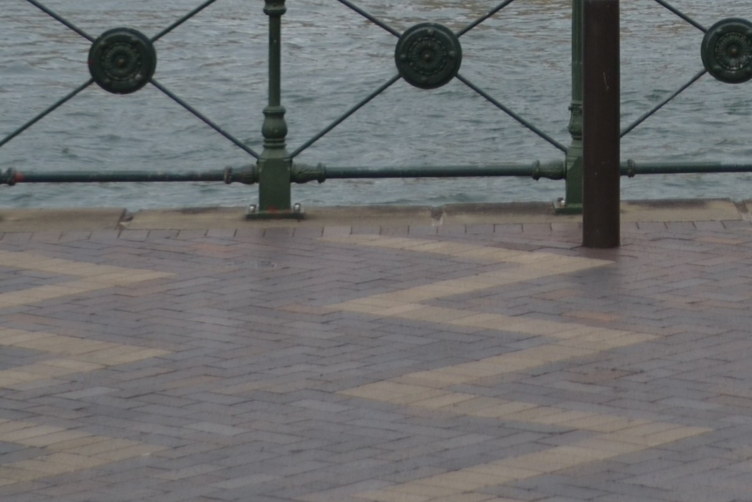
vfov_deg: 6.9
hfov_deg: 10.4
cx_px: 984
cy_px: -450
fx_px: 4053
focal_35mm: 194
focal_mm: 34
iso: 100
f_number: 5
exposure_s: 1/400
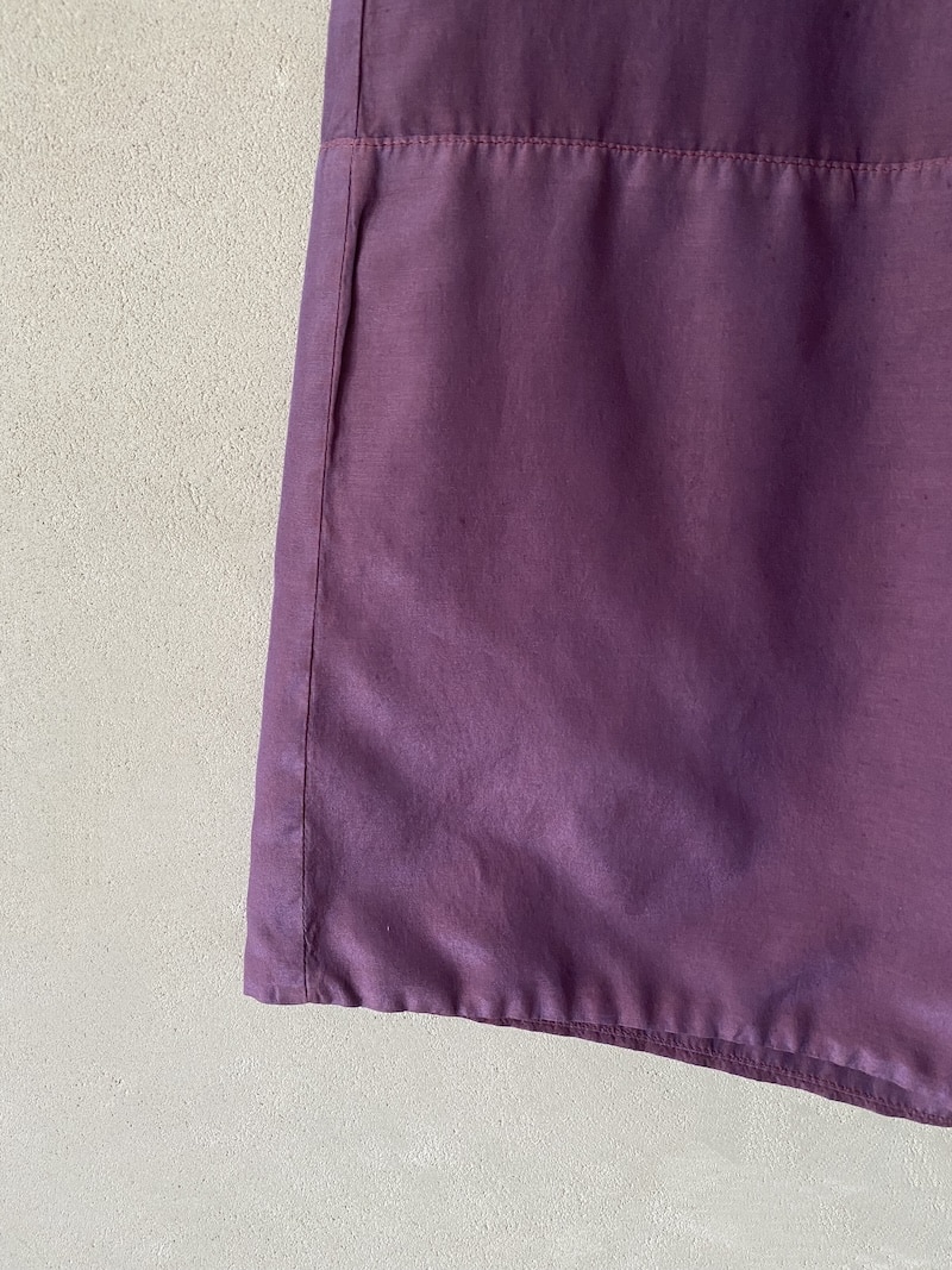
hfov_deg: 53.1
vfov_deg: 67.3
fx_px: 954
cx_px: 476
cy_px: 635
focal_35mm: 26
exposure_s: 1/63
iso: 125
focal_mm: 4.25
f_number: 1.8
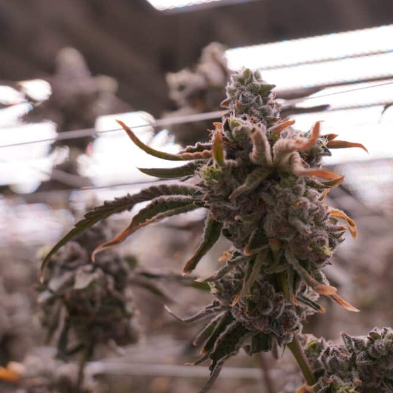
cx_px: 274
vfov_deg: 32.4
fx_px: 676
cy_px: 200
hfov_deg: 32.0
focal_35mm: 53
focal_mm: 27
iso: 320
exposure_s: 1/2000
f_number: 3.2
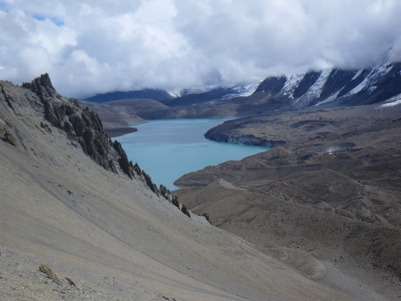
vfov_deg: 34.3
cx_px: 200
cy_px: 150
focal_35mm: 42
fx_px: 487
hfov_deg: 44.8
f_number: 5
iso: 50
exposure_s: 1/400
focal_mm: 7.5
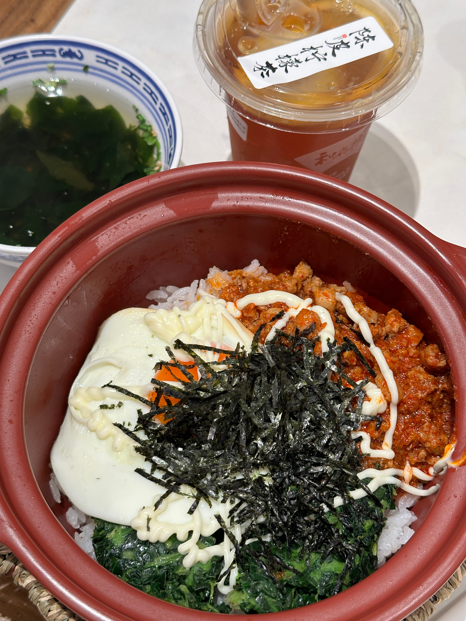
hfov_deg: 30.3
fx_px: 862
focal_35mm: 48
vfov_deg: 39.7
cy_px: 310
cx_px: 233
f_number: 1.78
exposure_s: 1/100
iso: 80
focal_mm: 6.86
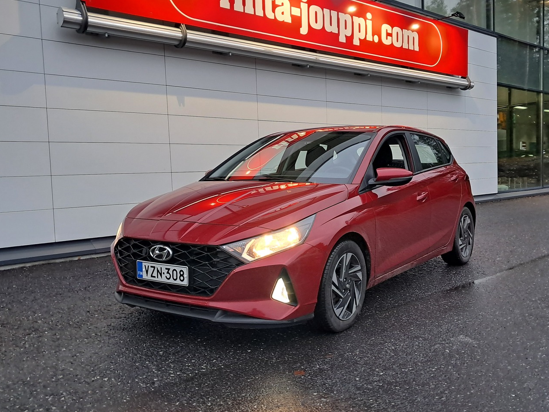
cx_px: 292
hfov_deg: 53.9
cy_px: 208
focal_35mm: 34
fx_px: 539
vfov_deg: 41.8
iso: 200
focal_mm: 4
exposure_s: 1/50
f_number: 1.8
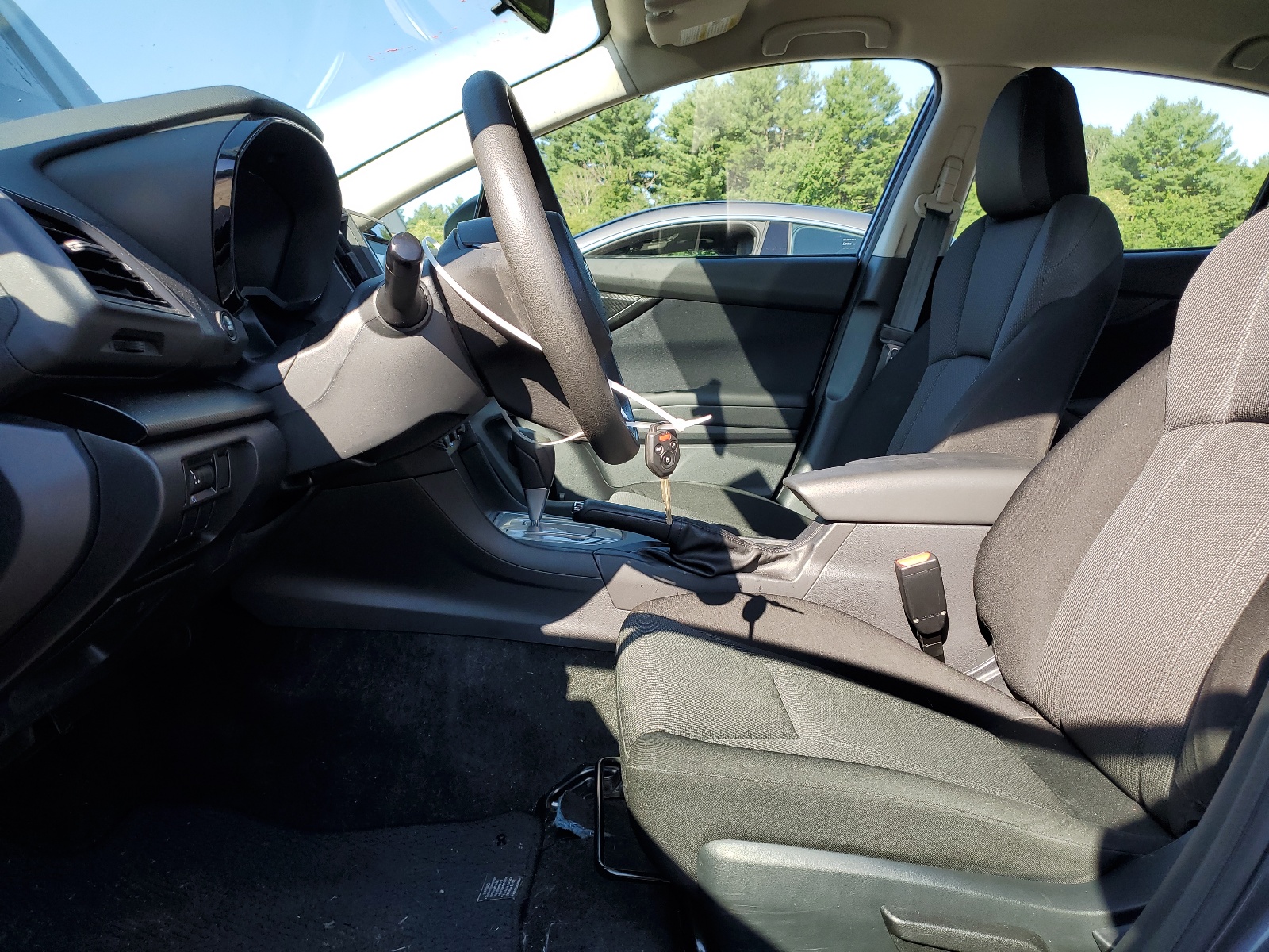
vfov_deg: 53.1
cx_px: 634
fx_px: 953
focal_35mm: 26
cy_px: 476
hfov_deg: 67.3
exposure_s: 1/526
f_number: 1.5
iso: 50
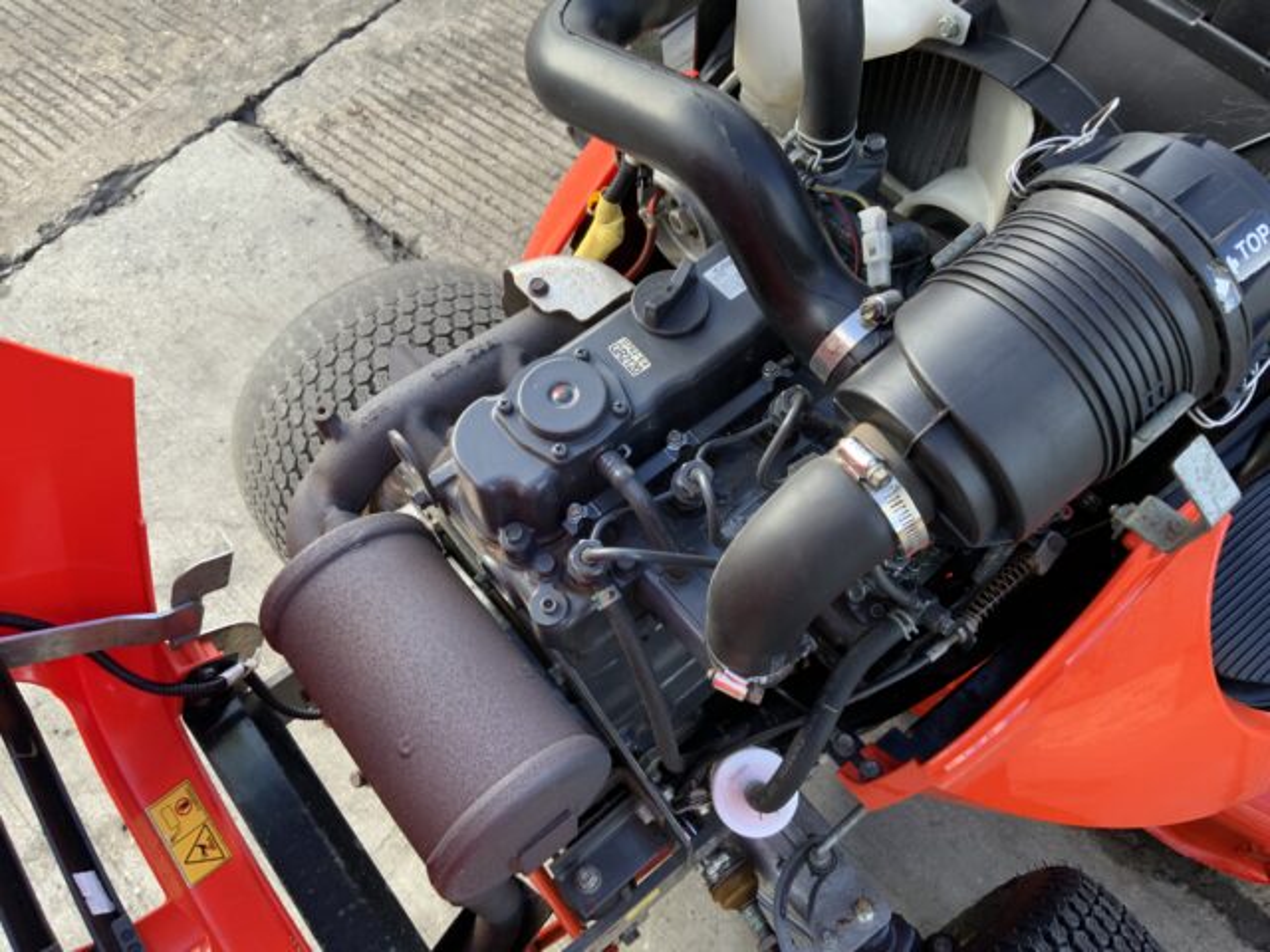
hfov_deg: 61.7
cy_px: 476
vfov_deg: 48.2
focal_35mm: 29
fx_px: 1064
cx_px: 635
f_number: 1.8
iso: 20
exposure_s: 1/122
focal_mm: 3
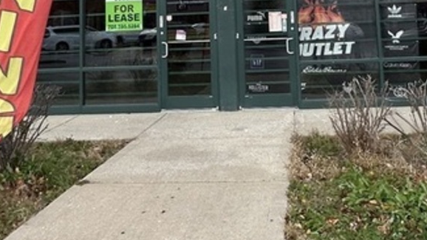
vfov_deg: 26.7
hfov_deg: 52.5
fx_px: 430
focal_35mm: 38
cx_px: 251
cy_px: -66
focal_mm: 2.22
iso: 40
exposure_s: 1/200
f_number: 2.2
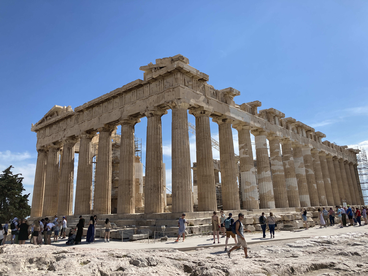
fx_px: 298
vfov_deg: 49.7
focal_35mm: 28
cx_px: 184
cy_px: 138
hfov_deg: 63.4
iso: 25
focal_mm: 3.99
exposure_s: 1/3472
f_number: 1.8
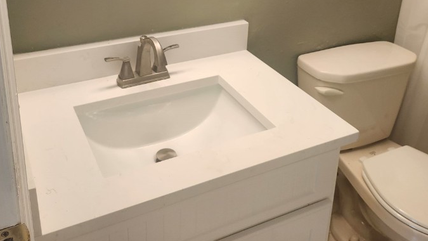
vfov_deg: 29.6
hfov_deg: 52.8
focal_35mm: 38
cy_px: 15
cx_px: 224
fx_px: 431
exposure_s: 1/120
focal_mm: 5.54
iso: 200
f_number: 1.8
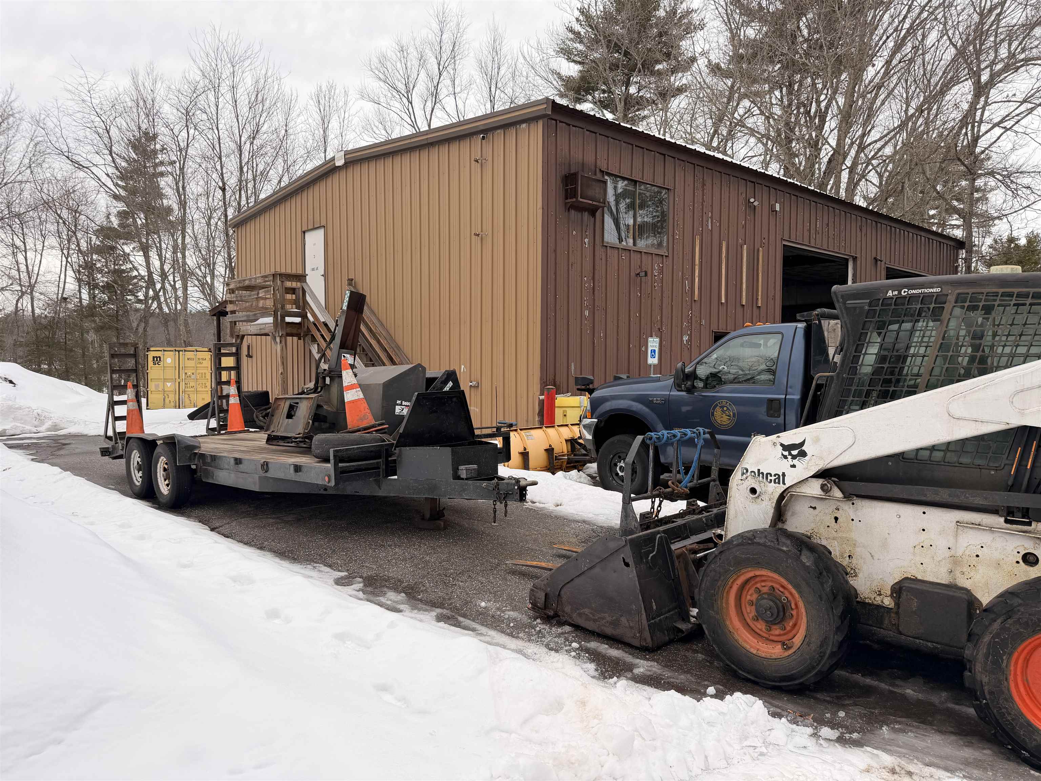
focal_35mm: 24
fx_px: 722
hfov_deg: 71.6
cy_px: 390
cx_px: 520
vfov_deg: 56.8
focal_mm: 6.76
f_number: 1.78
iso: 80
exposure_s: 1/2169
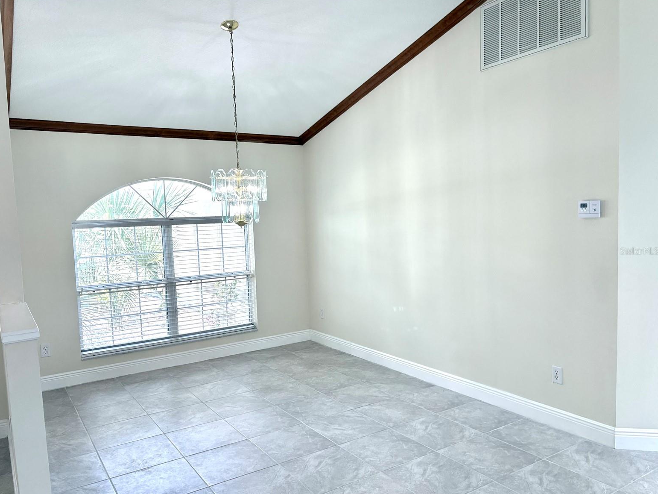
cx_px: 319
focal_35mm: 27
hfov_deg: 65.3
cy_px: 251
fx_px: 513
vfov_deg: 51.4
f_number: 1.6
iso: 80
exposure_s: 1/240
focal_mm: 5.96
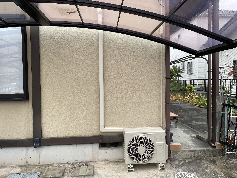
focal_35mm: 26
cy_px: 89
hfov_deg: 67.3
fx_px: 178
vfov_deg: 53.1
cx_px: 118
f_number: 1.6
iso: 32
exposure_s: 1/155
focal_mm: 4.2
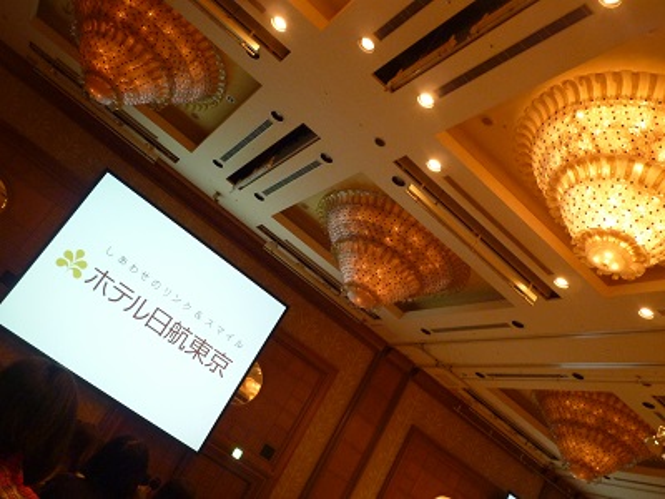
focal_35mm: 36
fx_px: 692
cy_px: 250
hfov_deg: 51.4
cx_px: 332
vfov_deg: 39.7
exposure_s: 1/10
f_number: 3.8
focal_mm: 6.3
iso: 400
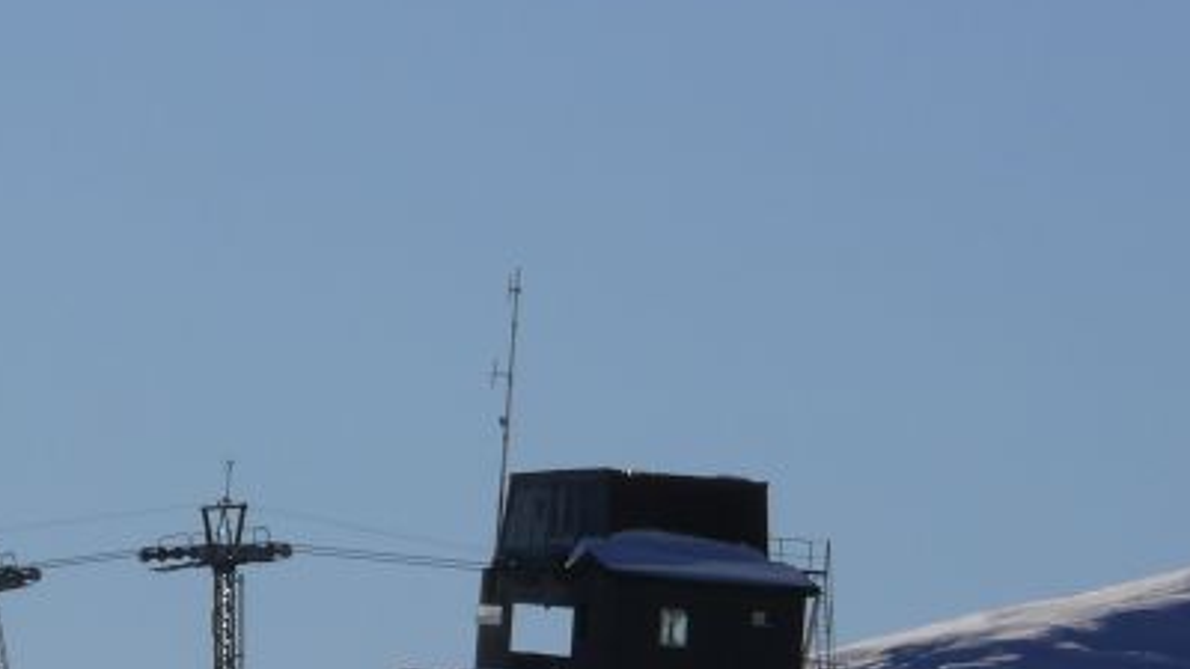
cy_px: 758
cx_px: 74
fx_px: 22971
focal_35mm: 728
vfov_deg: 1.7
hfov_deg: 3.0
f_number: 9
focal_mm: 70.6
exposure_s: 1/800
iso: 100
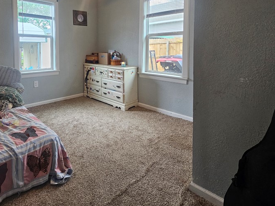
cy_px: 57
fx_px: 159
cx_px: 97
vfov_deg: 62.9
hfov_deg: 79.6
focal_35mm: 20
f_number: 2.2
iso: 125
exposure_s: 1/60
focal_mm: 2.2
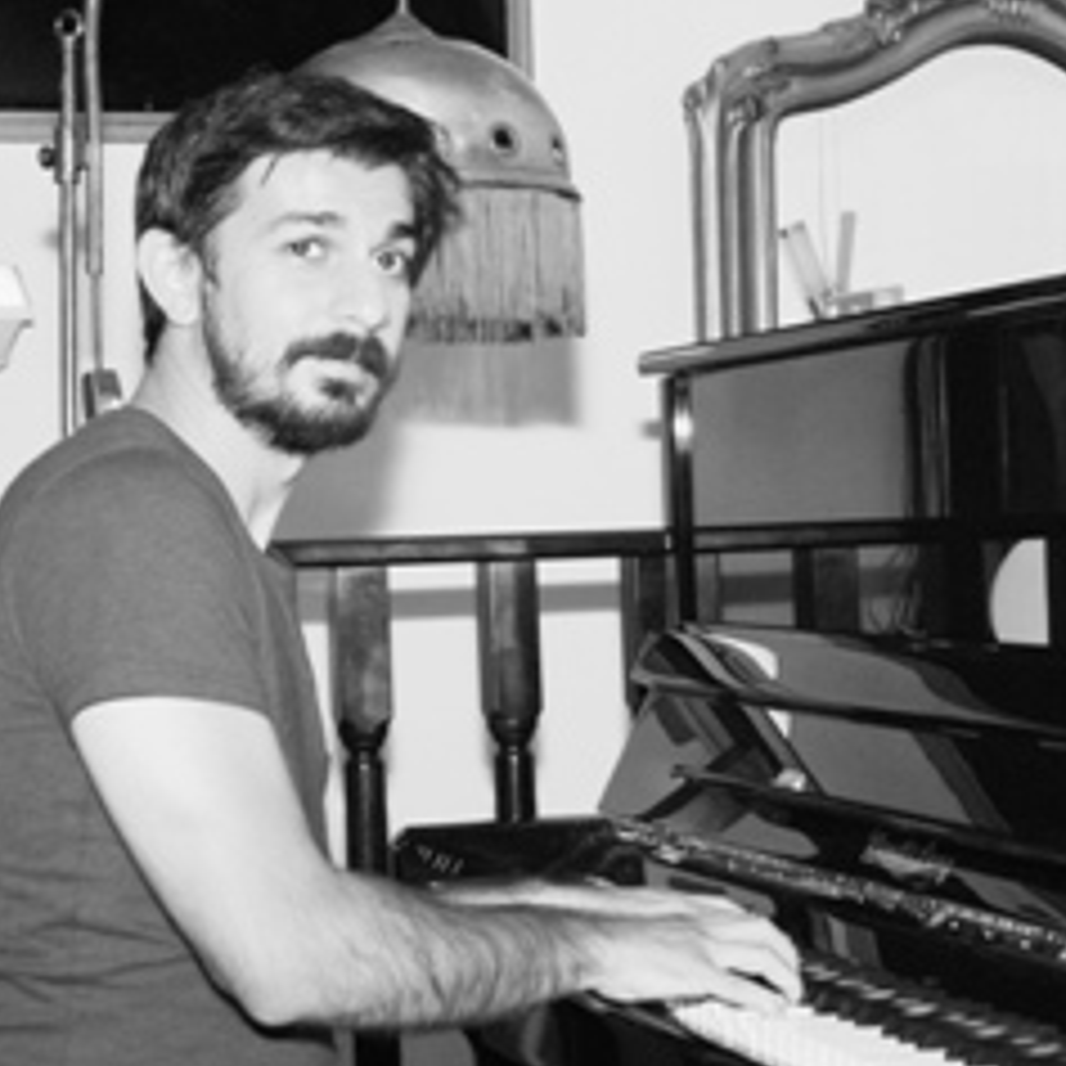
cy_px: 585
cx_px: 882
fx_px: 2648
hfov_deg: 22.4
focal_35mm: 76
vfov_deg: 22.8
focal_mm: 30
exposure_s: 1/60
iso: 400
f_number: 5.6
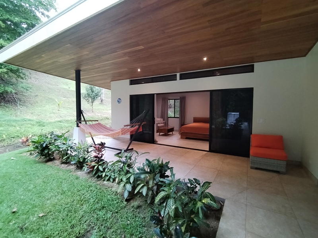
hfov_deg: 91.0
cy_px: 119
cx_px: 159
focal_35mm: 17
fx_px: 156
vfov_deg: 74.7
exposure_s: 1/50
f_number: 2.2
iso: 164
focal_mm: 1.42
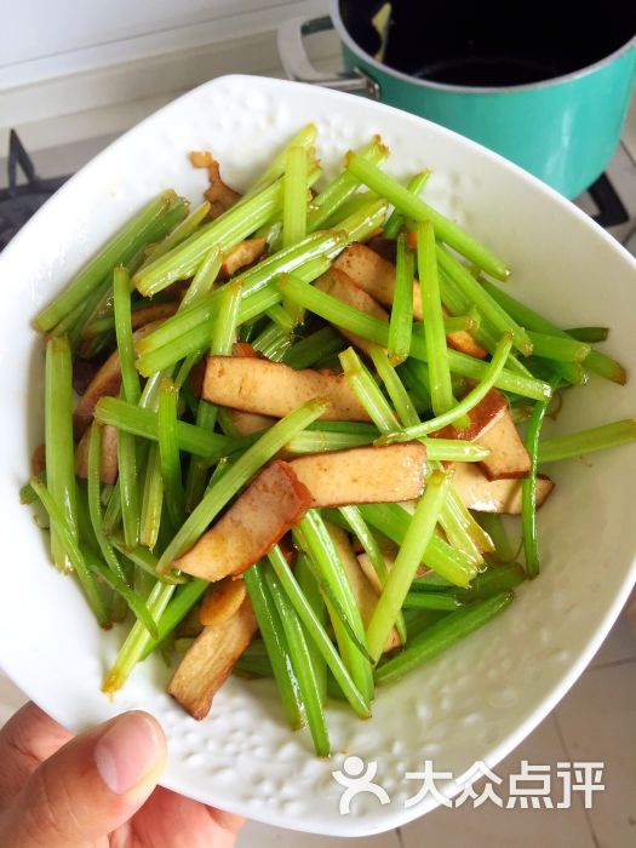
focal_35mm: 29
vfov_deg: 61.7
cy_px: 424
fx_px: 710
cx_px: 318
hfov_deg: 48.2
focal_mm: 4.15
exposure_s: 1/60
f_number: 2.2
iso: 40
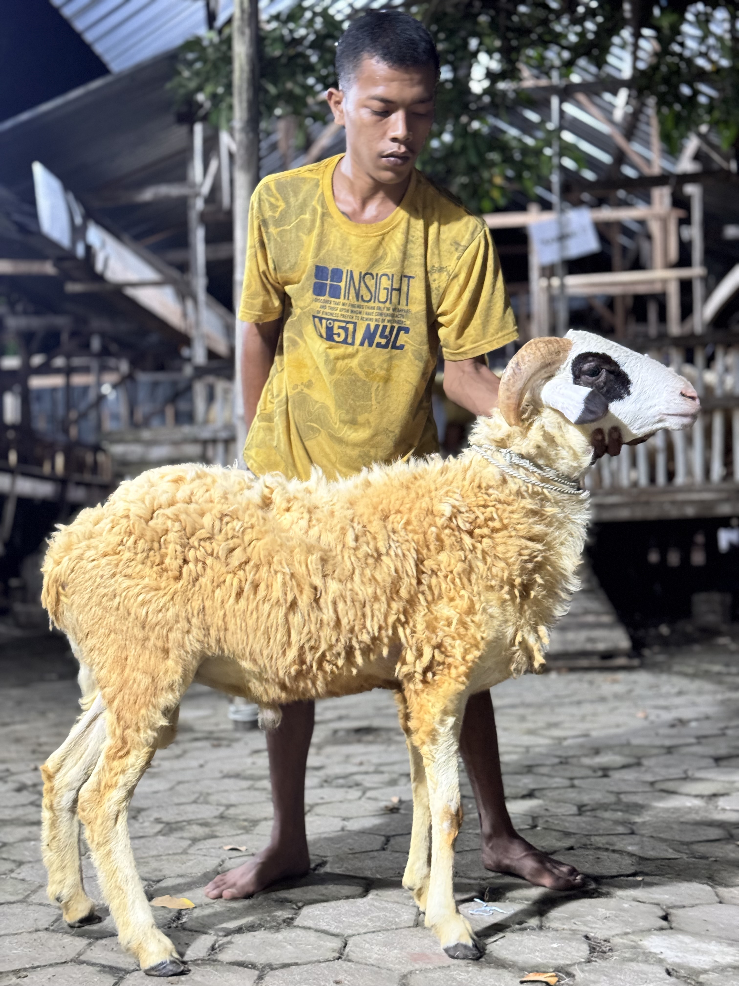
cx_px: 370
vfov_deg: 39.7
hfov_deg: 30.3
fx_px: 1366
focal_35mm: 48
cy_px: 493
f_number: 1.78
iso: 800
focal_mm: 6.76
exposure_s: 1/20
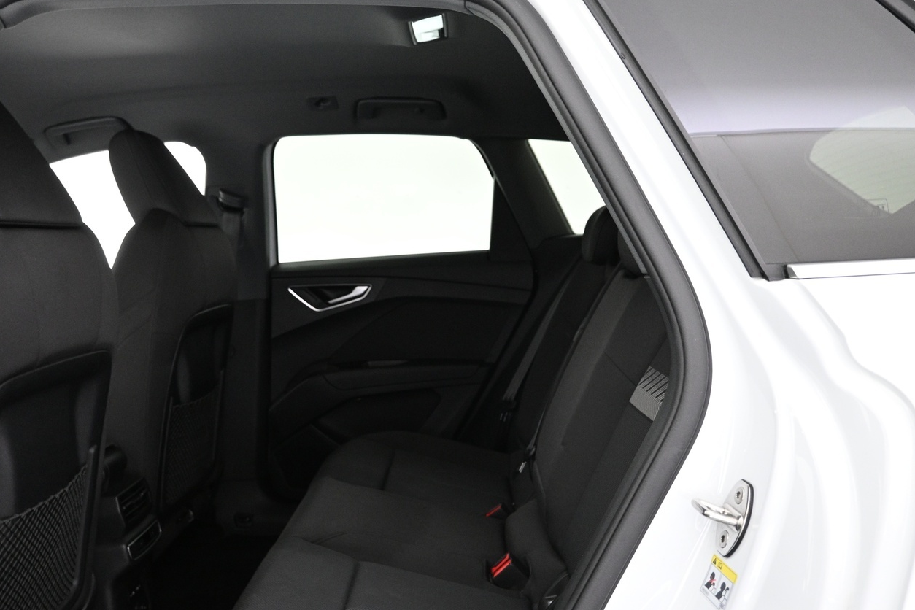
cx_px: 427
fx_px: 788
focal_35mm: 31
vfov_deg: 42.2
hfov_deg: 60.2
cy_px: 353
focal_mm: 16
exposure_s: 1/20
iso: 1600
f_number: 3.5
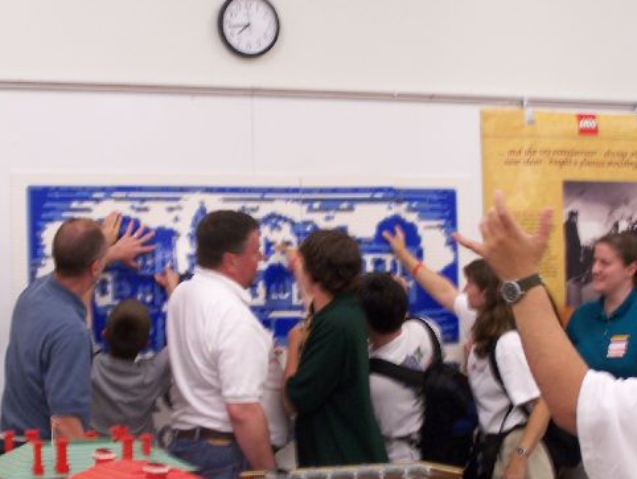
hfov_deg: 21.8
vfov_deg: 16.4
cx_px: 311
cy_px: 304
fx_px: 1657
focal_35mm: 90
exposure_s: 1/13
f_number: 3.2
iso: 140
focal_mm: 11.1
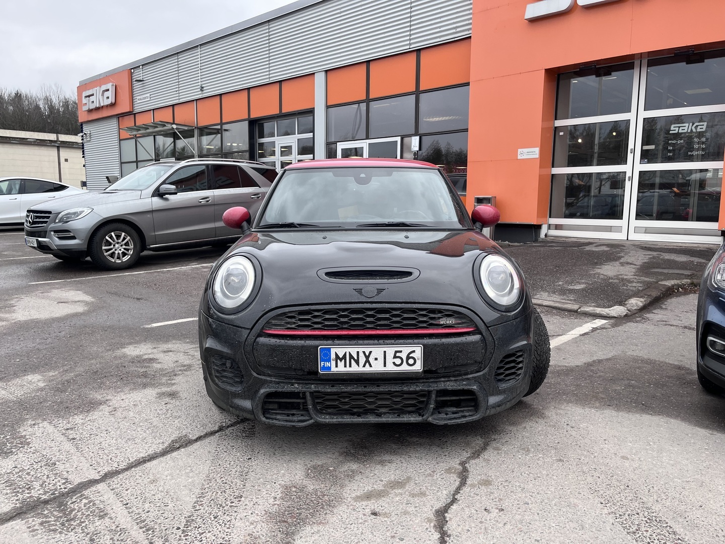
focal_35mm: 26
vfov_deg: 53.1
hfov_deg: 67.3
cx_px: 362
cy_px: 272
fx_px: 545
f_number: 1.6
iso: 50
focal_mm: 5.1
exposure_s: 1/527
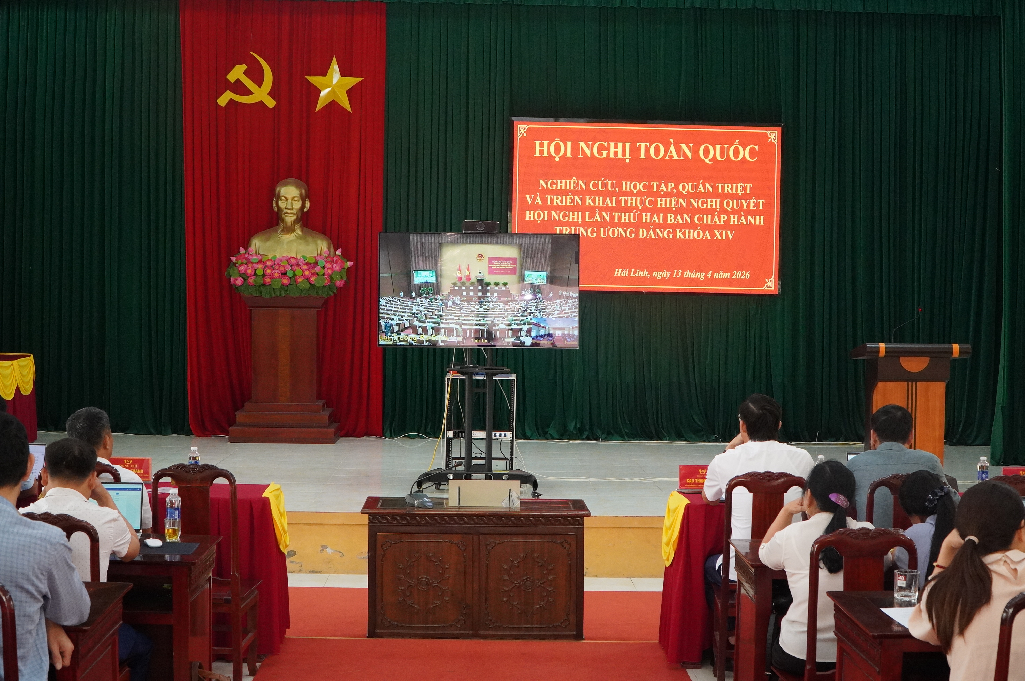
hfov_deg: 38.9
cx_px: 512
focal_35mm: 51
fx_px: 1451
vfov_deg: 26.4
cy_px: 340
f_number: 9
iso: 3200
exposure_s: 1/60
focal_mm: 34
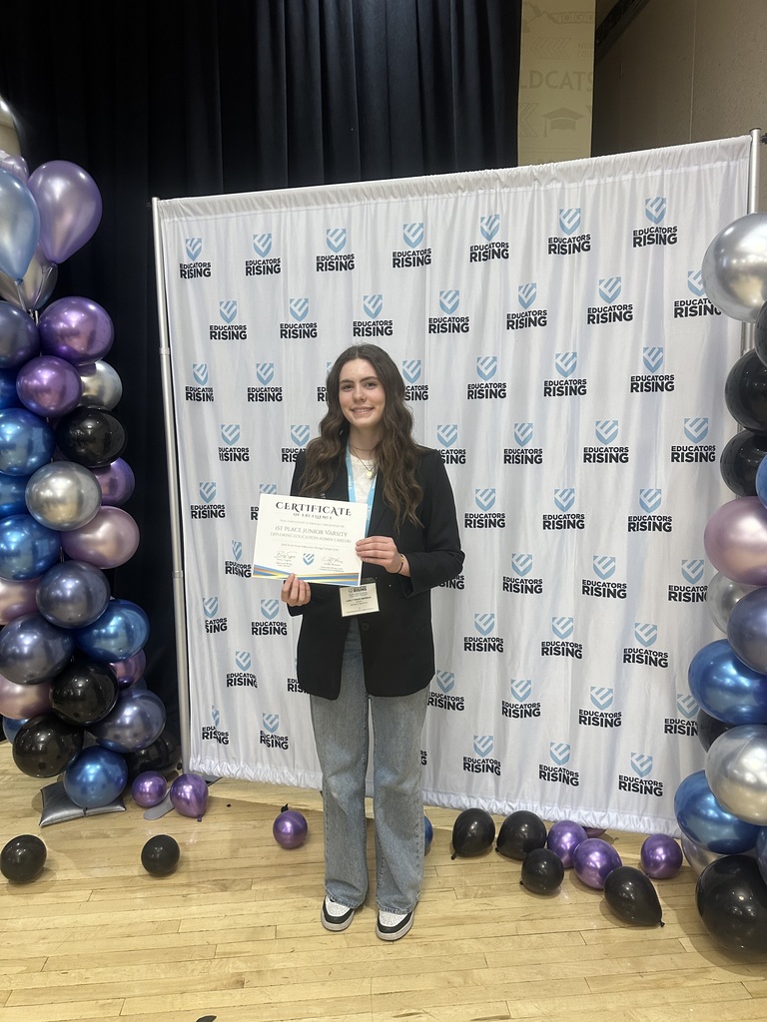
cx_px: 384
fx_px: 709
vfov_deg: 71.6
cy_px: 511
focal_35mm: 24
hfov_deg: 56.8
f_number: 1.78
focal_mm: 6.86
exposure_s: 1/60
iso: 250
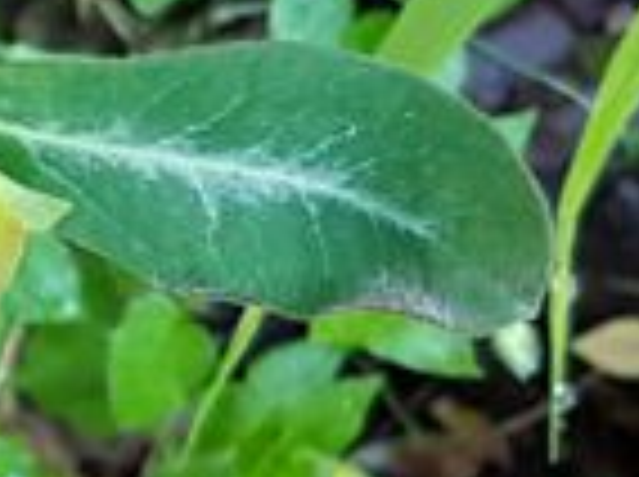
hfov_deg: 25.9
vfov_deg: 22.1
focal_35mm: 66
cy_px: 324
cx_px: -153
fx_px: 1216
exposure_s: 1/50
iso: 80
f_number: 1.7
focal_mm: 4.2
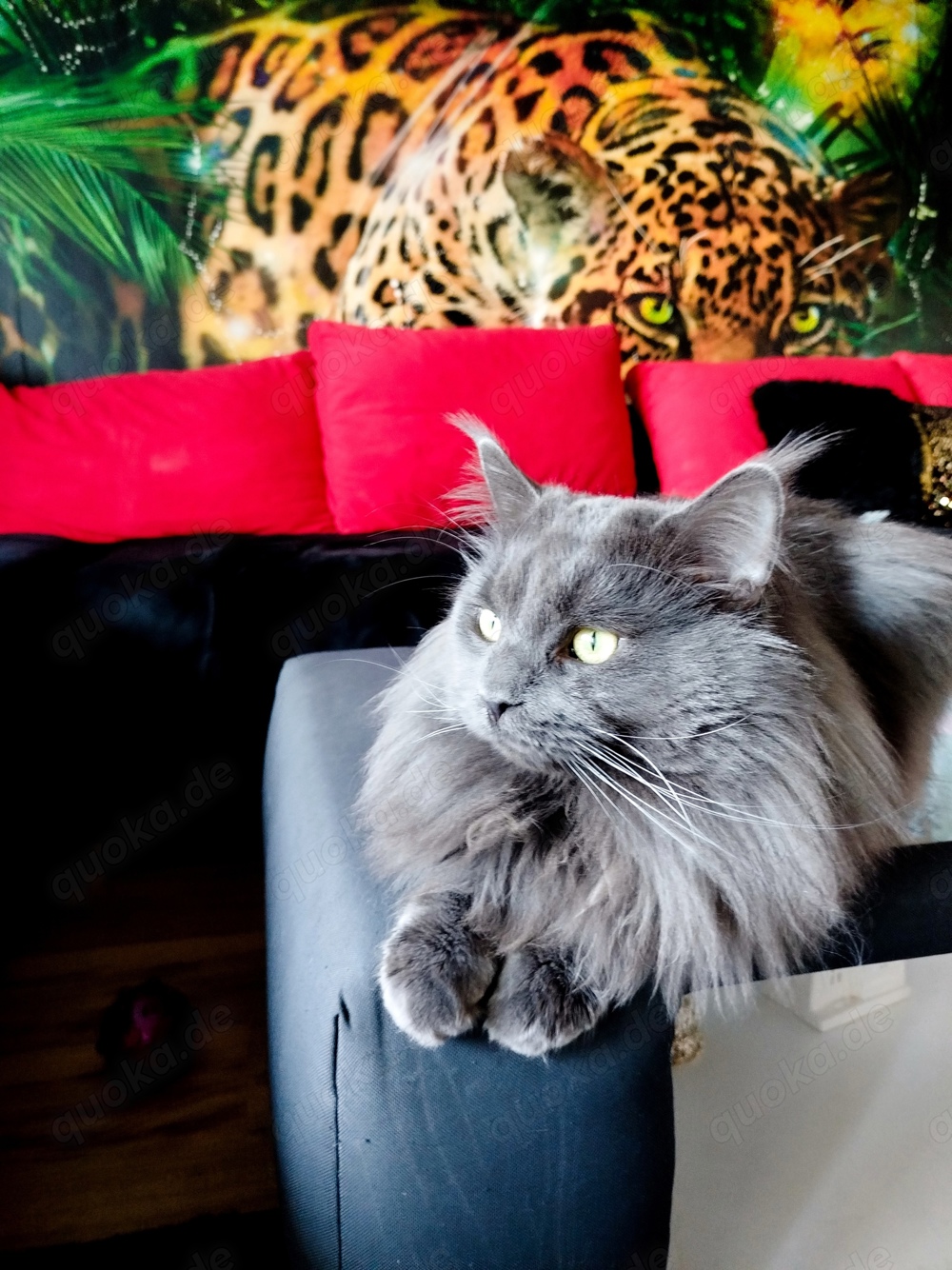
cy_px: 635
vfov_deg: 71.6
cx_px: 476
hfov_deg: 56.8
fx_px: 880
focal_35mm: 24
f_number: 1.7
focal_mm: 5.31
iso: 500
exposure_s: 1/17
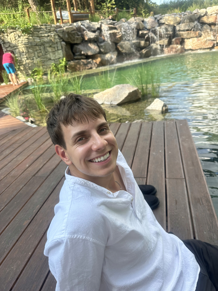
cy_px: 146
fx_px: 202
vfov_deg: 71.6
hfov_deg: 56.8
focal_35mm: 24
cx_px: 109
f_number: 1.78
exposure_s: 1/704
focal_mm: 6.86
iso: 80
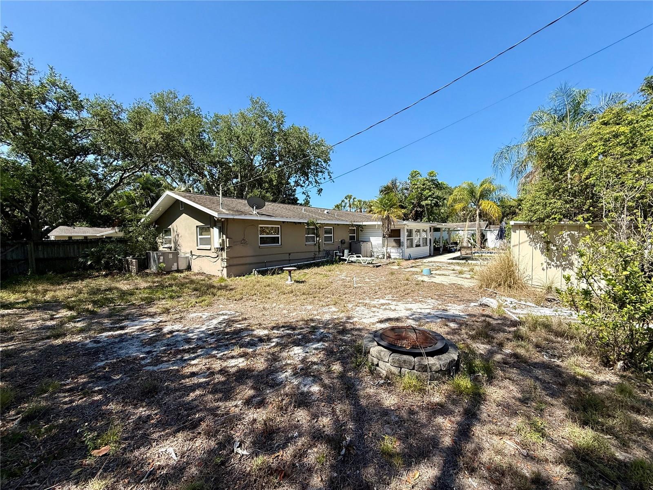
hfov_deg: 102.1
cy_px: 245
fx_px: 264
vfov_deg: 85.7
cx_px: 326
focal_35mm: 14
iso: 50
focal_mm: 2.22
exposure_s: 1/1572
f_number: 2.2
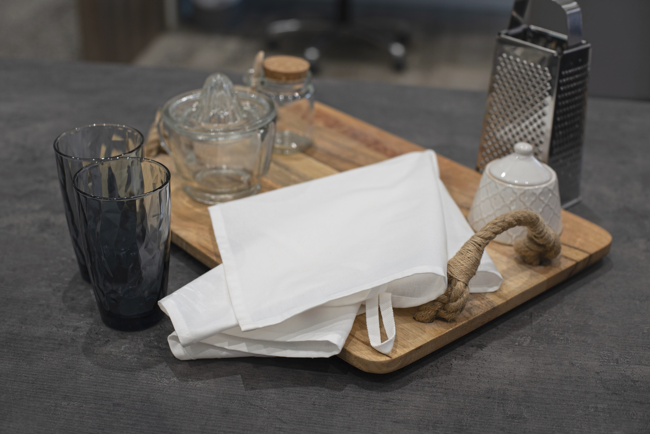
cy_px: 217
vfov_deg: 27.0
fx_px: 903
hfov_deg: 39.6
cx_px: 325
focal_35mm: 50
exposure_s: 1/80
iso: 320
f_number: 4
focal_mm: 50
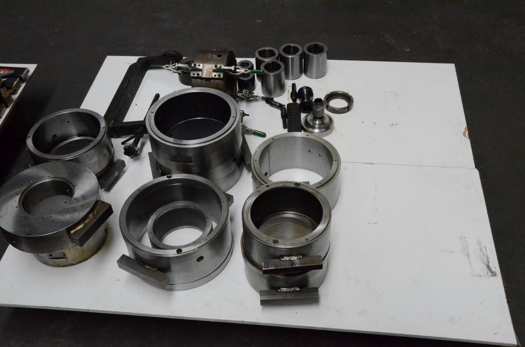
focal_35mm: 39
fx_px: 568
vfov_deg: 34.1
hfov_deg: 49.6
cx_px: 262
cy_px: 174
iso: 6400
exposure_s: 1/640
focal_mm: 26
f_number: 13
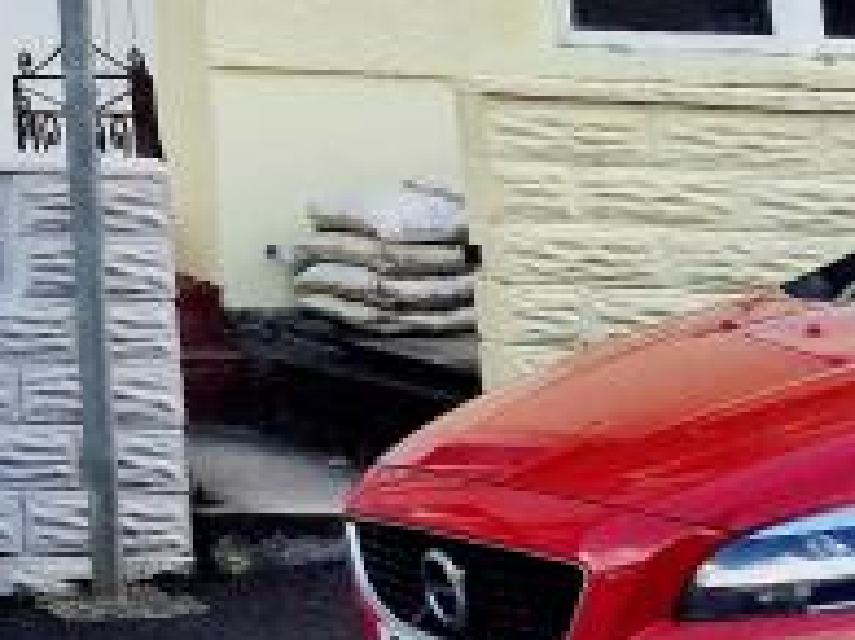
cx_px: -1039
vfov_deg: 10.9
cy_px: -736
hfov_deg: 13.2
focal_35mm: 121
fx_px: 2987
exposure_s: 1/357
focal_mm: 6.4
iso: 50
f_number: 1.8
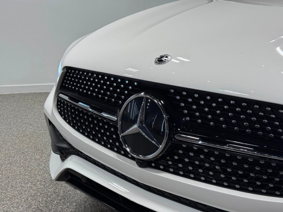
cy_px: 106
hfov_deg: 39.7
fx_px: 392
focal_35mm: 48
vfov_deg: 30.3
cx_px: 142
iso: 64
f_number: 1.78
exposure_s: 1/490
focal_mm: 6.76
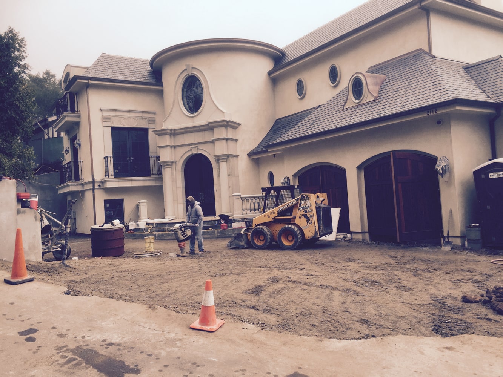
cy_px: 188
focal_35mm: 29
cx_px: 252
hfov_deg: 61.7
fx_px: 421
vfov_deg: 48.2
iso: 32
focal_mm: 4.15
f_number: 2.2
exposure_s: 1/476
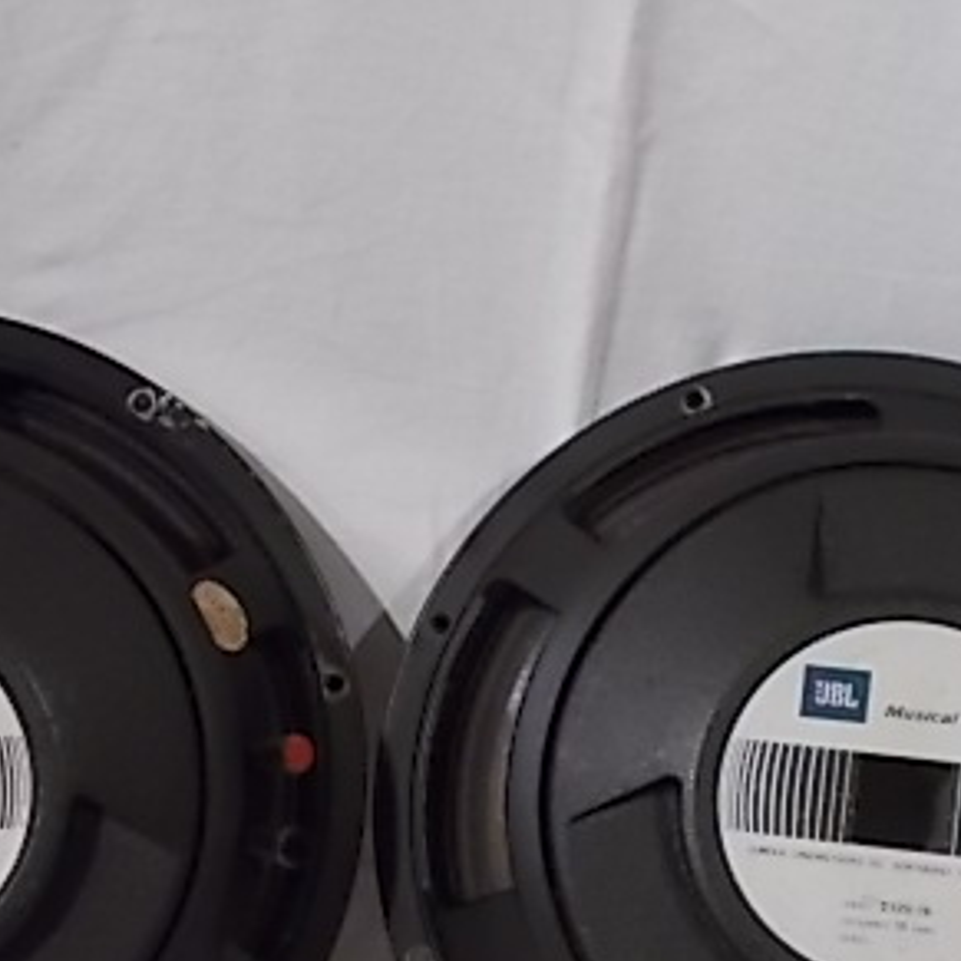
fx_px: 2073
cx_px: 370
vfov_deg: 25.6
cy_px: 789
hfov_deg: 26.0
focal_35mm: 66
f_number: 3.6
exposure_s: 1/2
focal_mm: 6
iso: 200
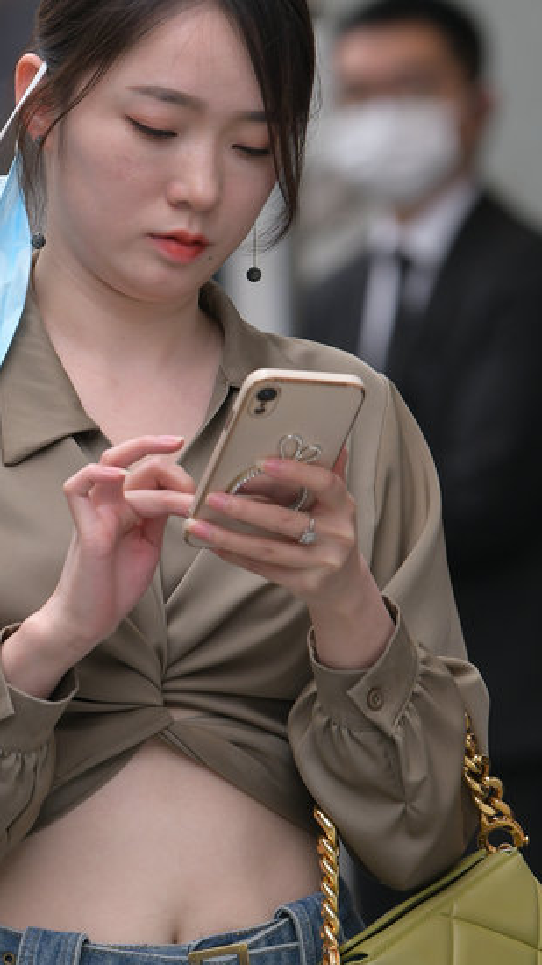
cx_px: 72
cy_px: 497
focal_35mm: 450
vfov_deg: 4.8
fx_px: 11508
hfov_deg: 2.7
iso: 400
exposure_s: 1/800
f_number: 4
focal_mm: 175
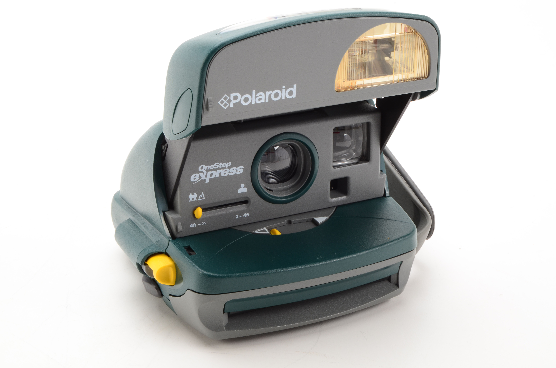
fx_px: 1063
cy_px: 184
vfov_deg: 19.6
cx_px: 278
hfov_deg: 29.3
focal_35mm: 69
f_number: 25
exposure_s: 1/160
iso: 200
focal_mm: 46
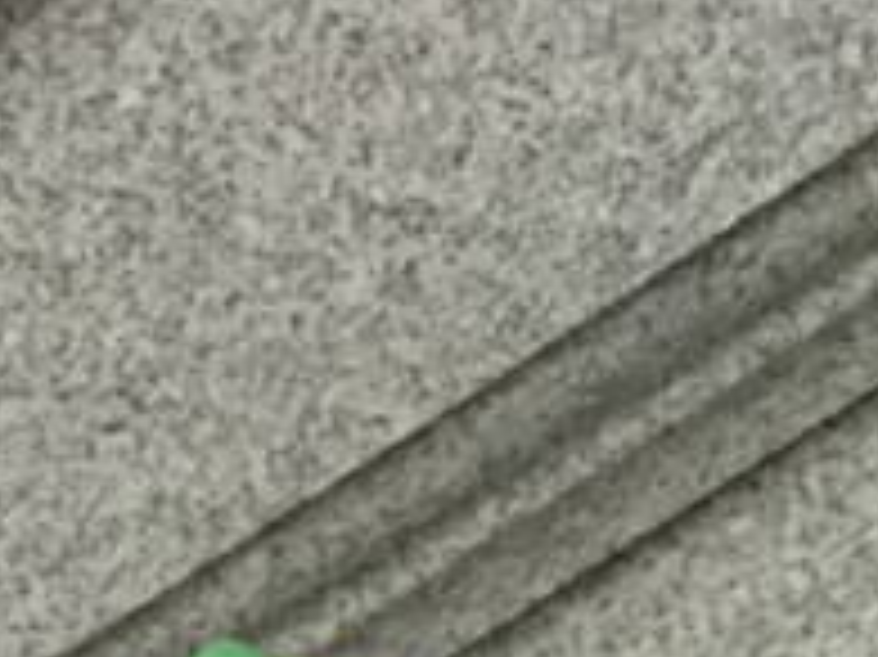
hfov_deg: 13.6
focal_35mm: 143
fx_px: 3625
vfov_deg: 9.6
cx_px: 846
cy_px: 1357
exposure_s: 1/30
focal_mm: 3.3
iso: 40
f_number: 2.4
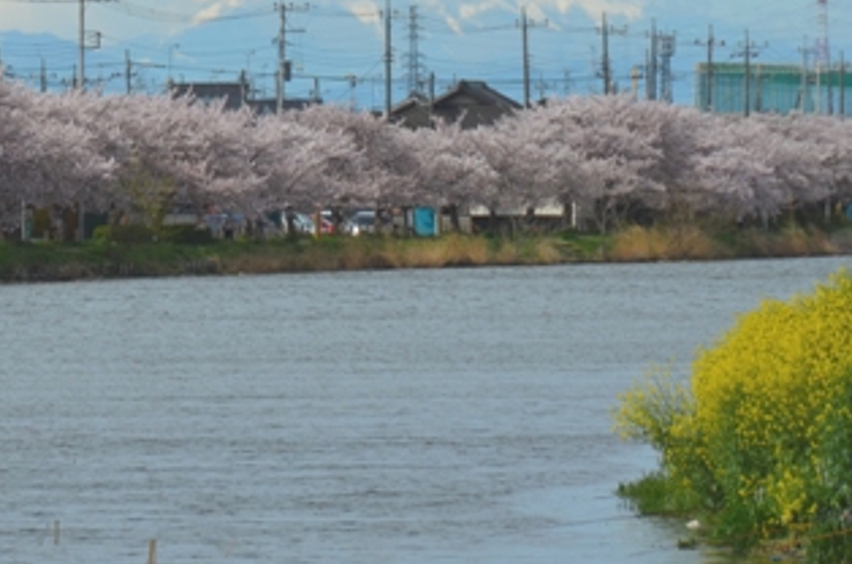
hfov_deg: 4.0
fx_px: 12282
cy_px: 8
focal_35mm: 520
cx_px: 160
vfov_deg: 2.6
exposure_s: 1/1000
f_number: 8
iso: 200
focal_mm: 170
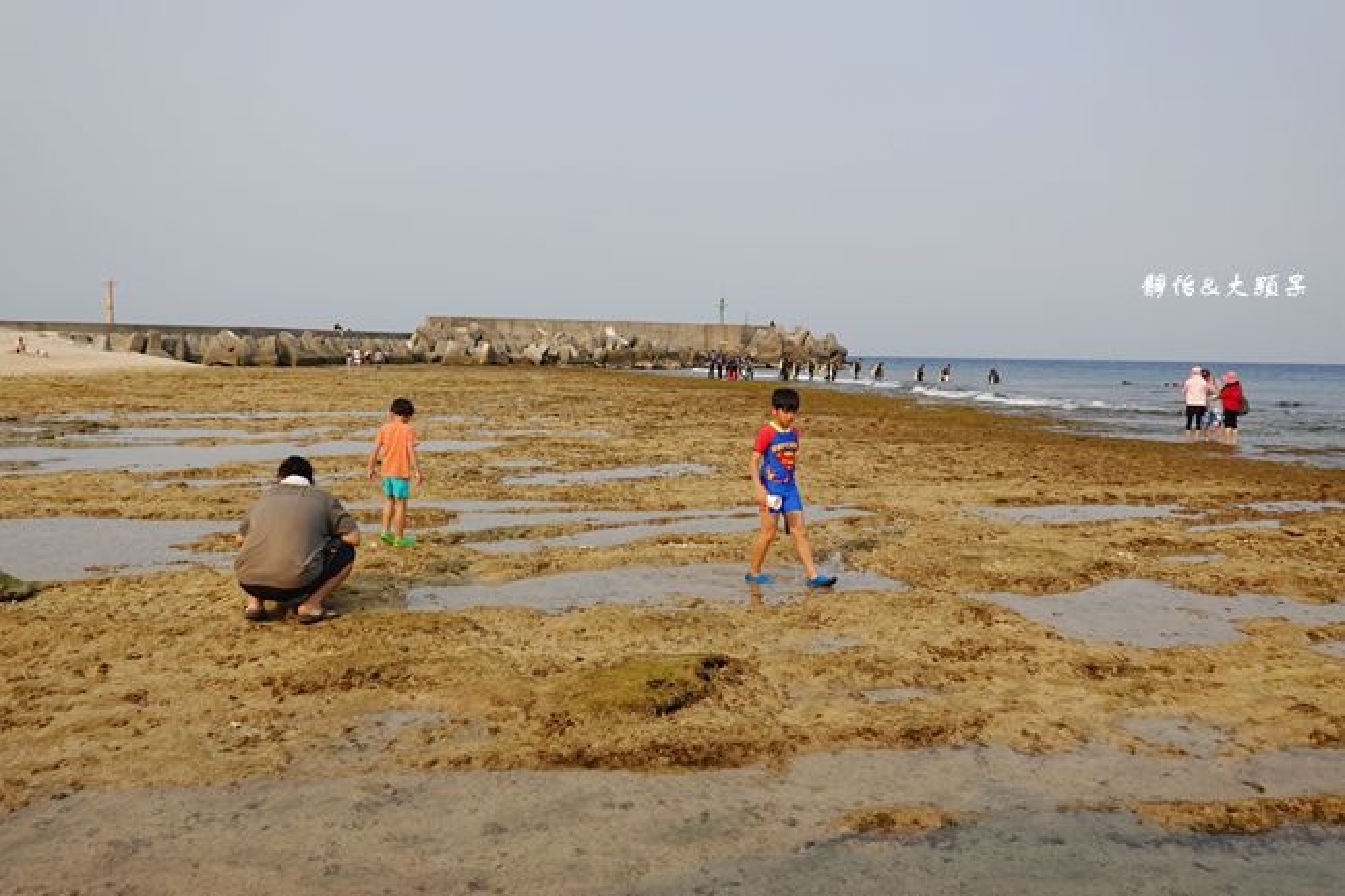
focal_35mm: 31
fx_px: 1158
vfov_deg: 42.3
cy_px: 448
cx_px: 672
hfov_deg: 60.3
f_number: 4
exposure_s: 1/800
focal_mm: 11.52
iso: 125
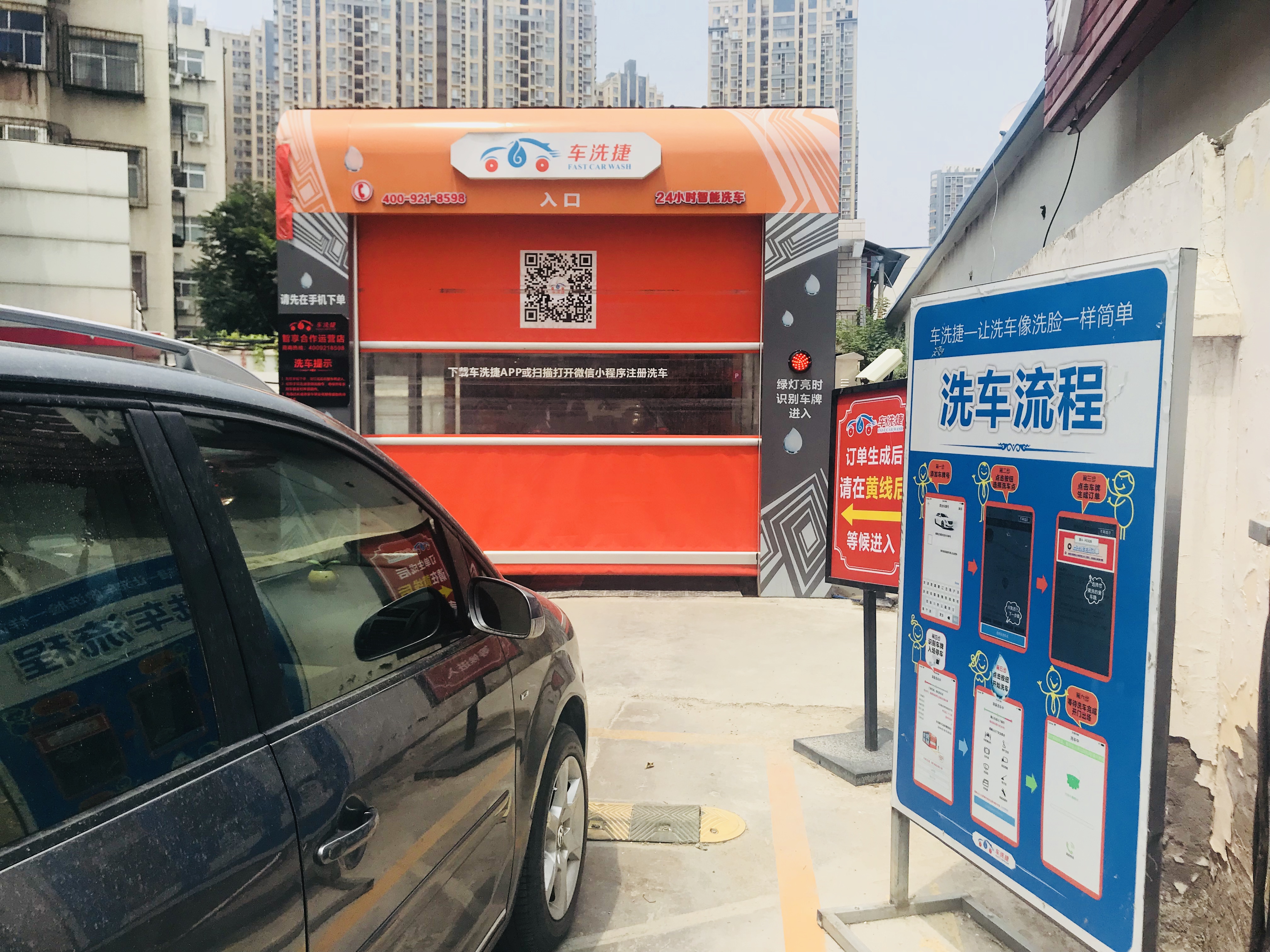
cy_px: 476
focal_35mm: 28
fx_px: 1027
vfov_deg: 49.7
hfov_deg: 63.4
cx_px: 635
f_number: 1.8
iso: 20
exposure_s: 1/2994
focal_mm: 3.99
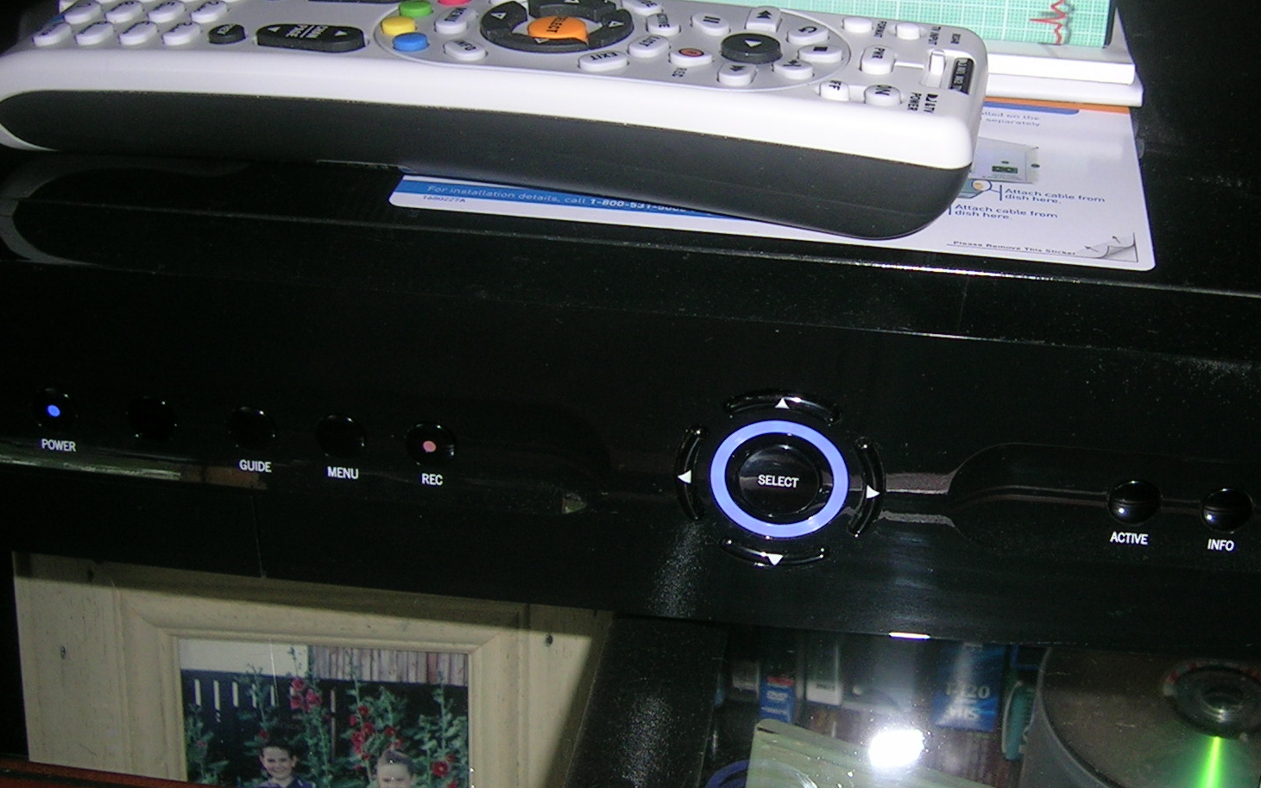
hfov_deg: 38.3
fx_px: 1787
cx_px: 860
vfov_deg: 24.9
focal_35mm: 52
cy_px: 372
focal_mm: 5.4
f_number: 2.8
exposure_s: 1/60.1
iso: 50
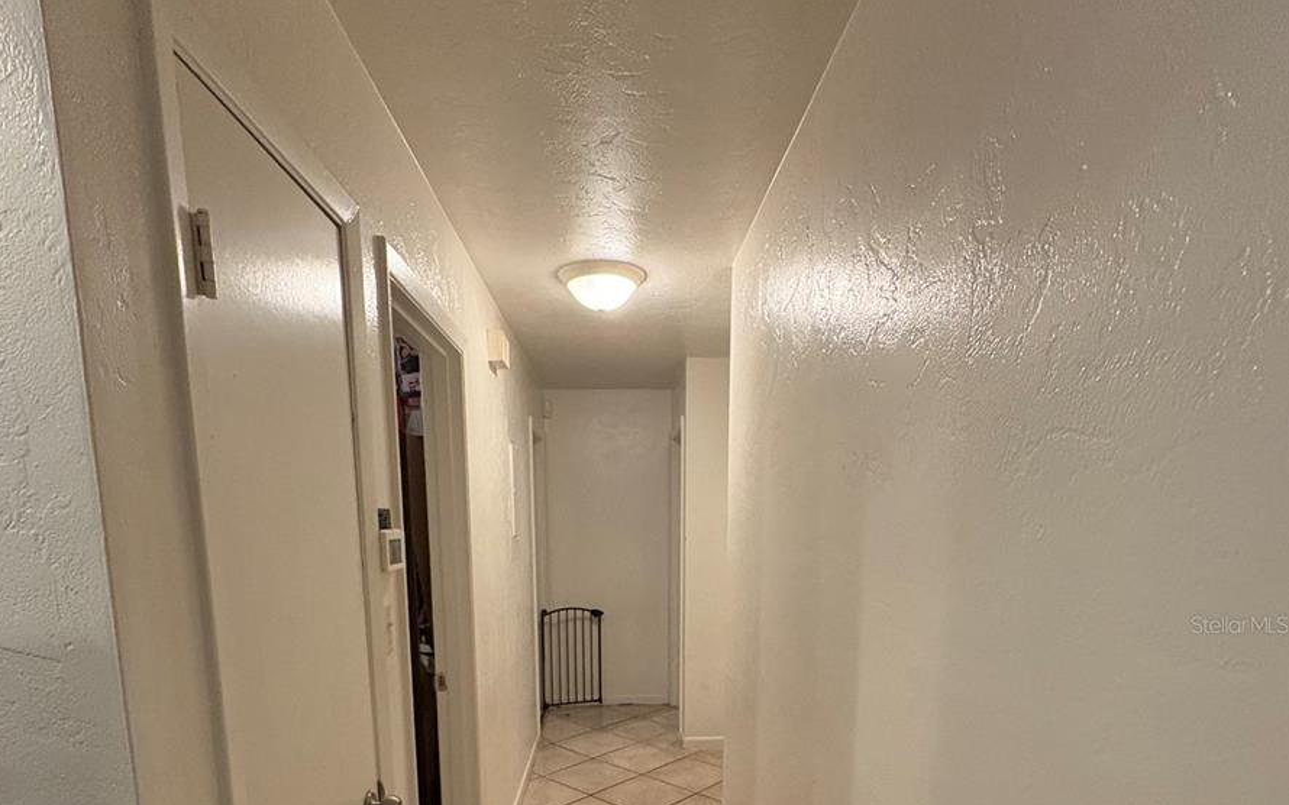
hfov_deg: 85.1
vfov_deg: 56.1
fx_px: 702
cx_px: 642
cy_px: 624
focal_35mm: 20
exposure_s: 1/60
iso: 640
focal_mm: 2.22
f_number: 2.2
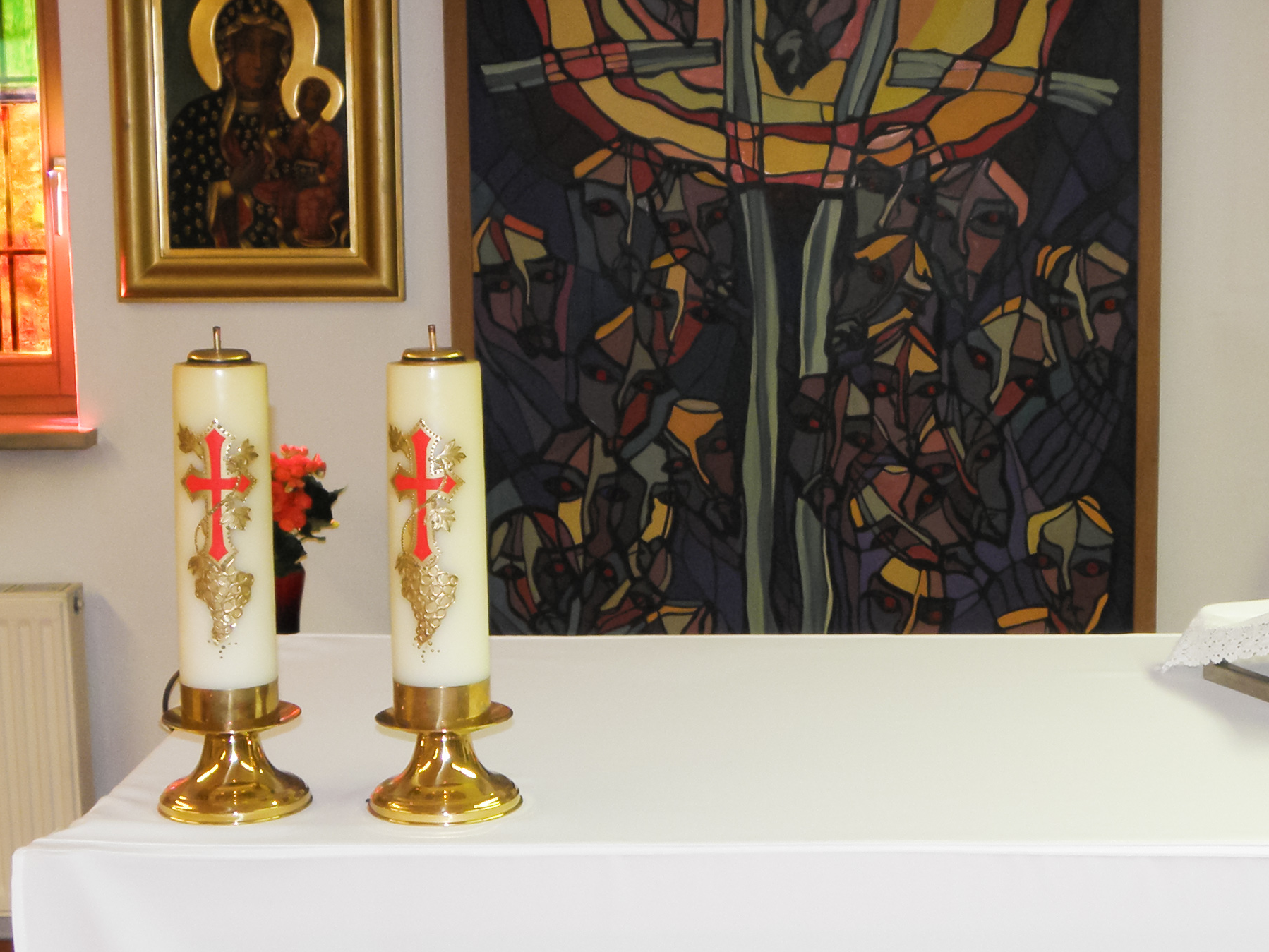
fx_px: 2347
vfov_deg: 22.9
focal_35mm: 64
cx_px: 806
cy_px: 495
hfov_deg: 30.1
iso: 100
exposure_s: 1/30
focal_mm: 5.34
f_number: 2.9
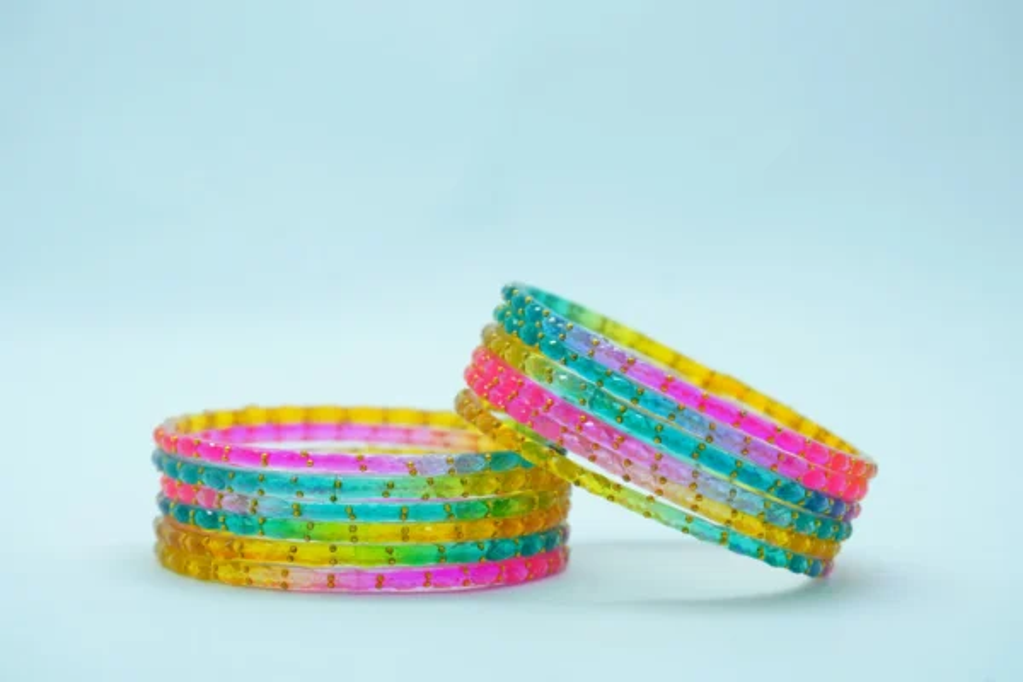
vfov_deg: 14.6
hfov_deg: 21.7
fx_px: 2671
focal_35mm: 94
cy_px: 341
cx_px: 512
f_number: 6.3
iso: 640
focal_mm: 63
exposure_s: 1/250
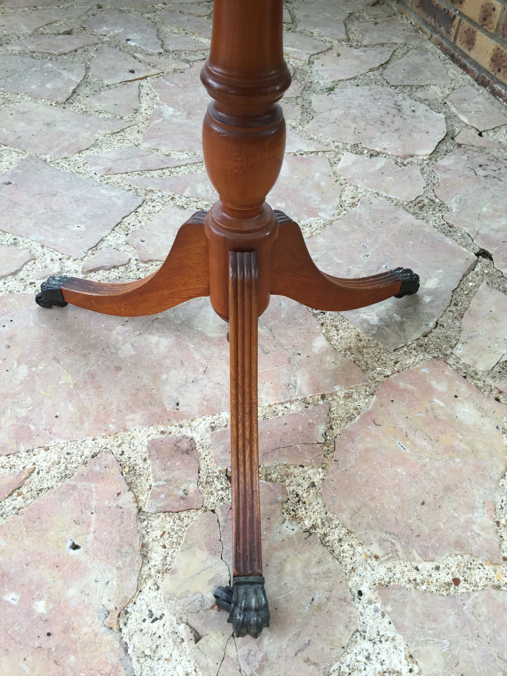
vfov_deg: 61.7
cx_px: 254
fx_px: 566
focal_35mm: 29
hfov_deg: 48.2
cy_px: 338
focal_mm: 4.15
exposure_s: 1/120
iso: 40
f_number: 2.2
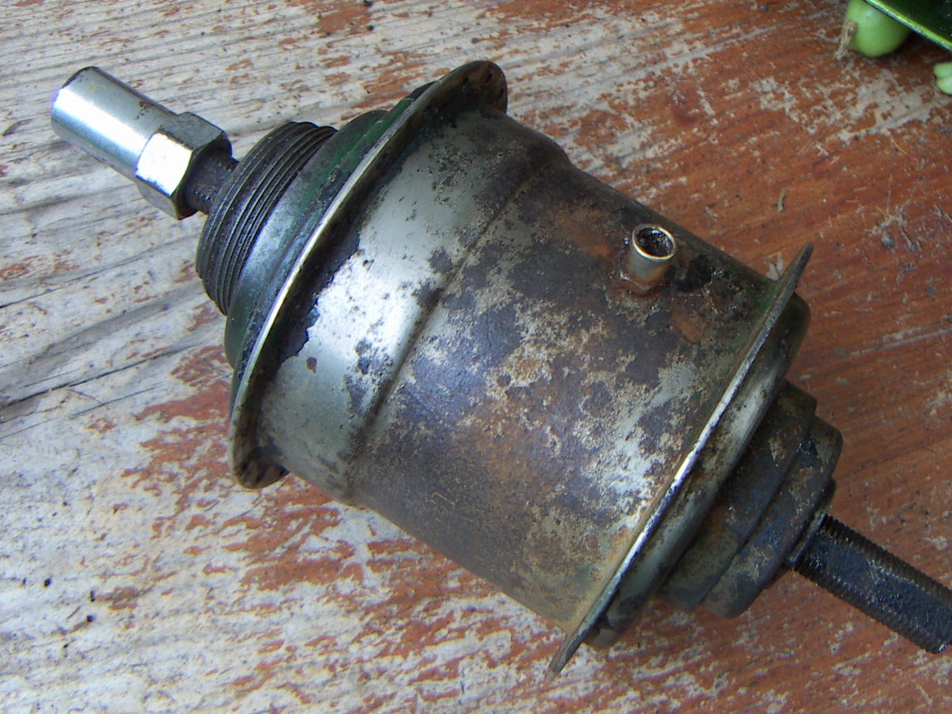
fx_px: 1210
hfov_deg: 42.9
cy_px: 380
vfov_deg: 32.9
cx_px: 493
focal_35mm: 44
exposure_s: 1/50
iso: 64
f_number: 2.8
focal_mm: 4.7
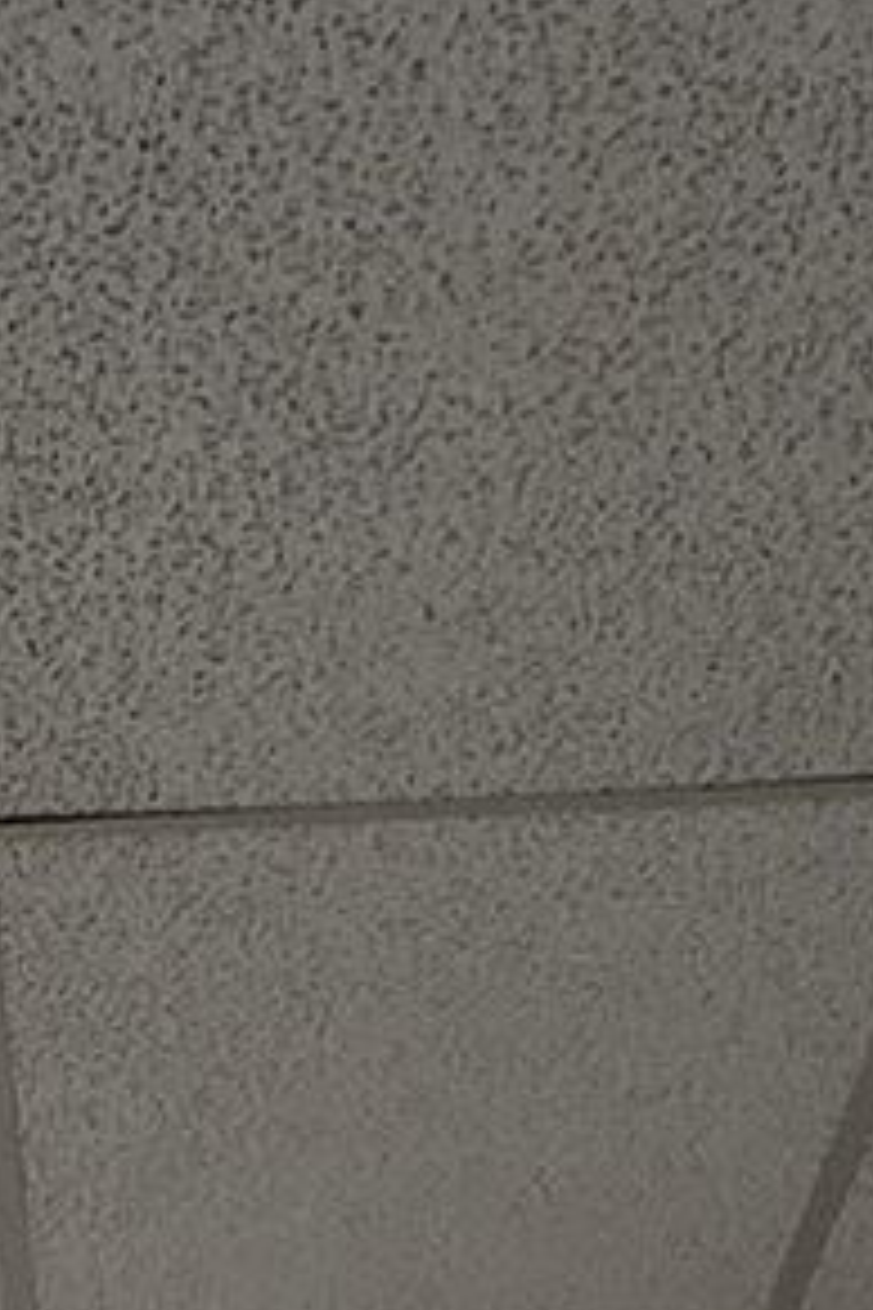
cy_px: 3543
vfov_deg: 12.5
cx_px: -230
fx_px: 3892
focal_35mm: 107
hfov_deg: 12.4
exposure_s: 1/60
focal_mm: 2.2
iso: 64
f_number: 2.2
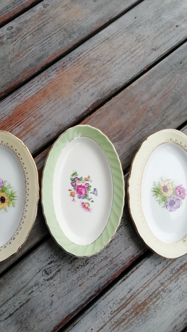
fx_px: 300
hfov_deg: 34.5
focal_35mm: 34
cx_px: 75
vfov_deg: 58.0
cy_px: 165
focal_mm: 3.21
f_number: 2.2
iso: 80
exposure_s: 1/100
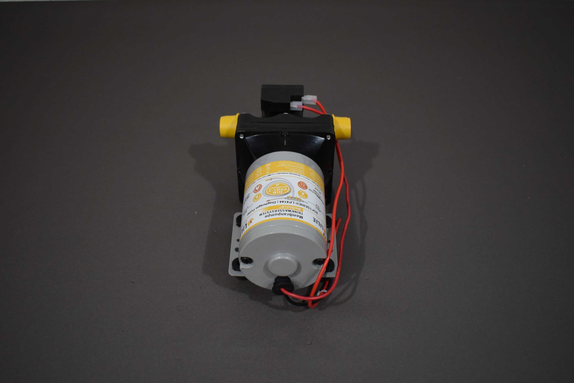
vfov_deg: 35.5
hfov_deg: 51.3
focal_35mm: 38
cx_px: 287
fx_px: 598
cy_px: 192
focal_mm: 25
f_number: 4
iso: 560
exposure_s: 1/250
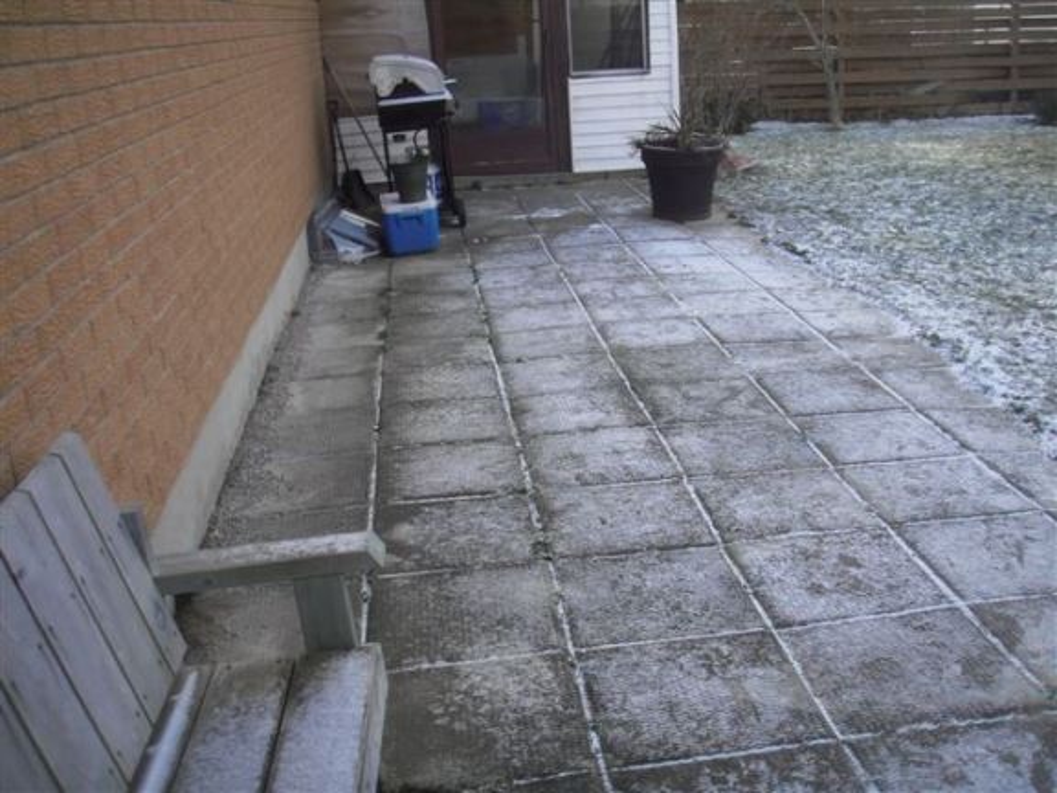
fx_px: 1160
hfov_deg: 49.0
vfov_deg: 37.7
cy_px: 396
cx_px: 528
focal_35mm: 38
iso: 125
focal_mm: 6.7
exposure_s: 1/250
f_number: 3.5
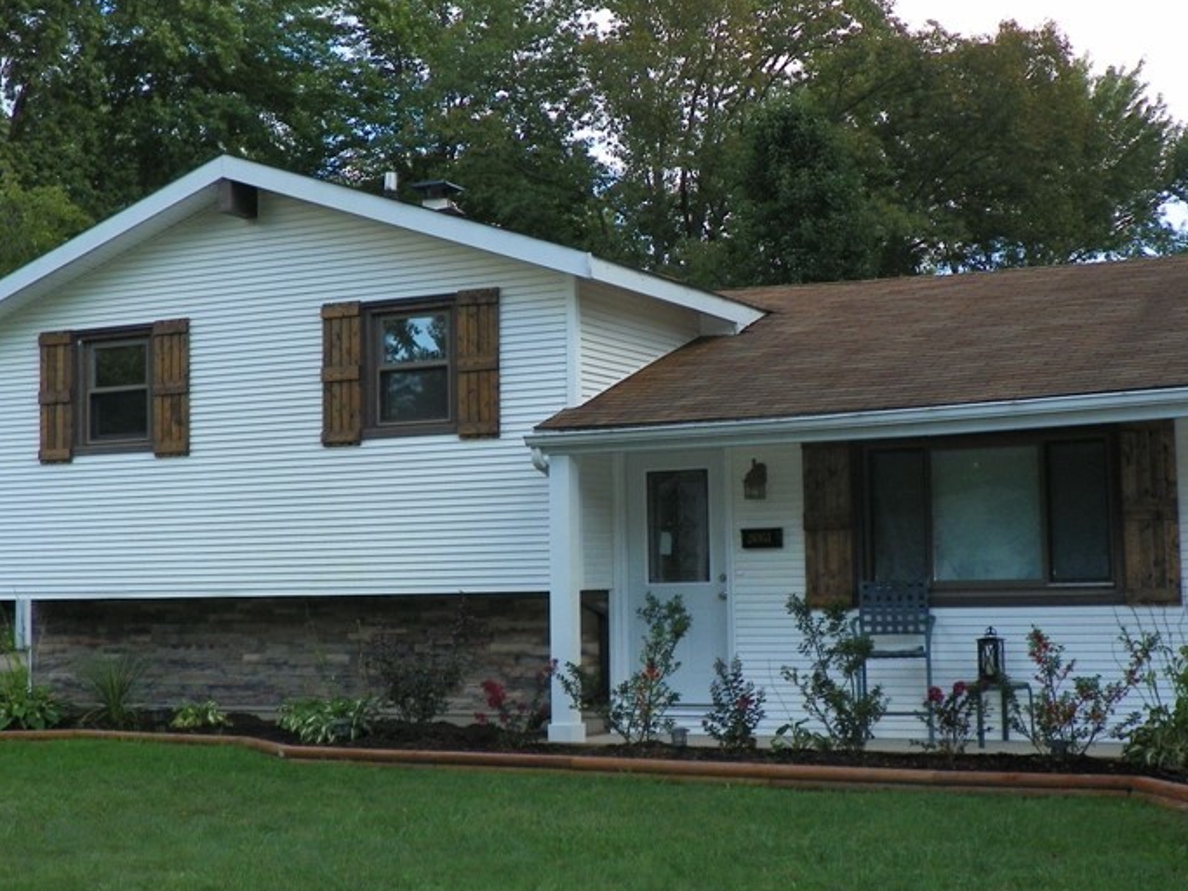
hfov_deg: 35.5
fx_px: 1853
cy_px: 463
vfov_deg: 27.0
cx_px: 652
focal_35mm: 54
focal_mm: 6.4
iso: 64
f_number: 3.2
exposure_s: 1/200
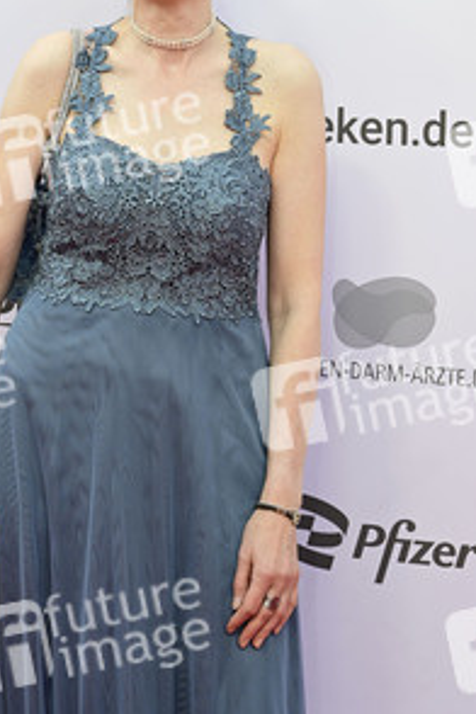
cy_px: 272
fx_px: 1349
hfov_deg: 19.9
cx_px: 155
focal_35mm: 68
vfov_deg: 29.6
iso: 320
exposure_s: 1/200
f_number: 7.1
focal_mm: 50
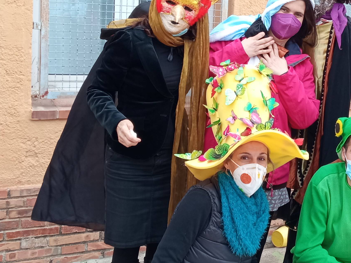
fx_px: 669
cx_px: 272
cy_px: 97
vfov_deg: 22.2
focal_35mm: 66
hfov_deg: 28.9
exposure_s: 1/100
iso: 115
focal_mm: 3.79
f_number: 2.2
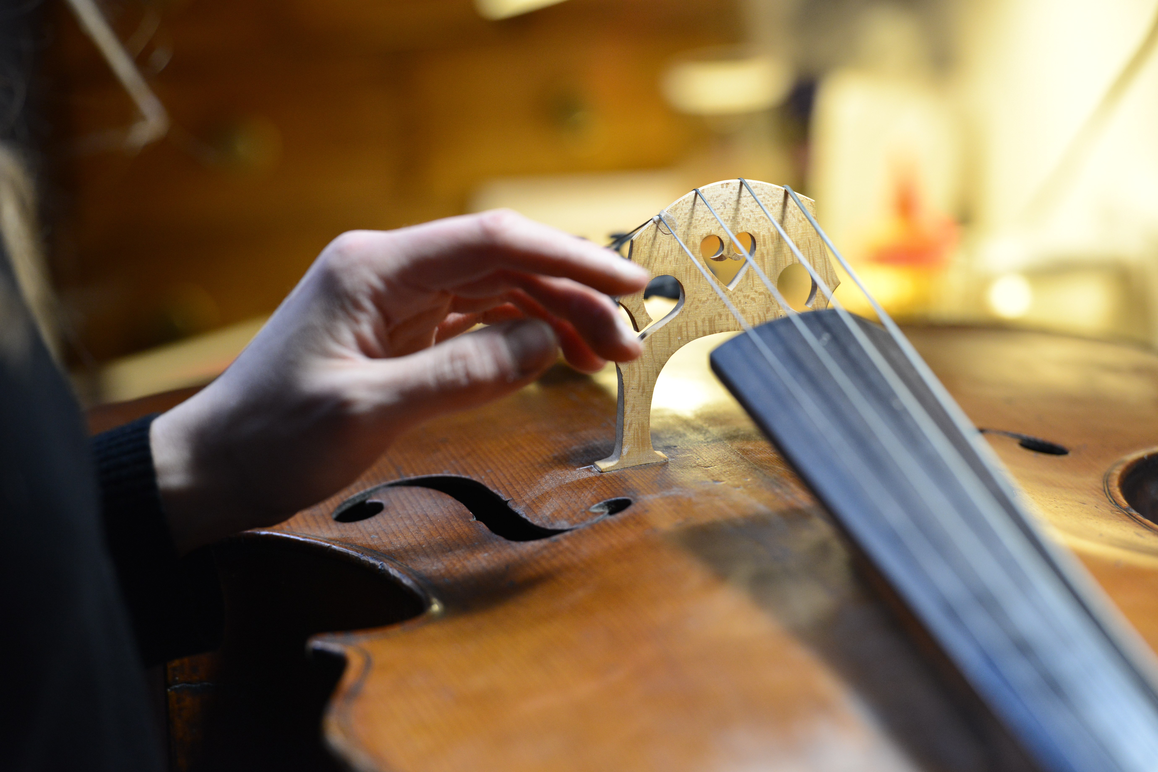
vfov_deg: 6.9
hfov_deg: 10.3
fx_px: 6433
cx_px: 579
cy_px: 386
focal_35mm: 200
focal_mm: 200
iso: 1600
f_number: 5
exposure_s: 1/80
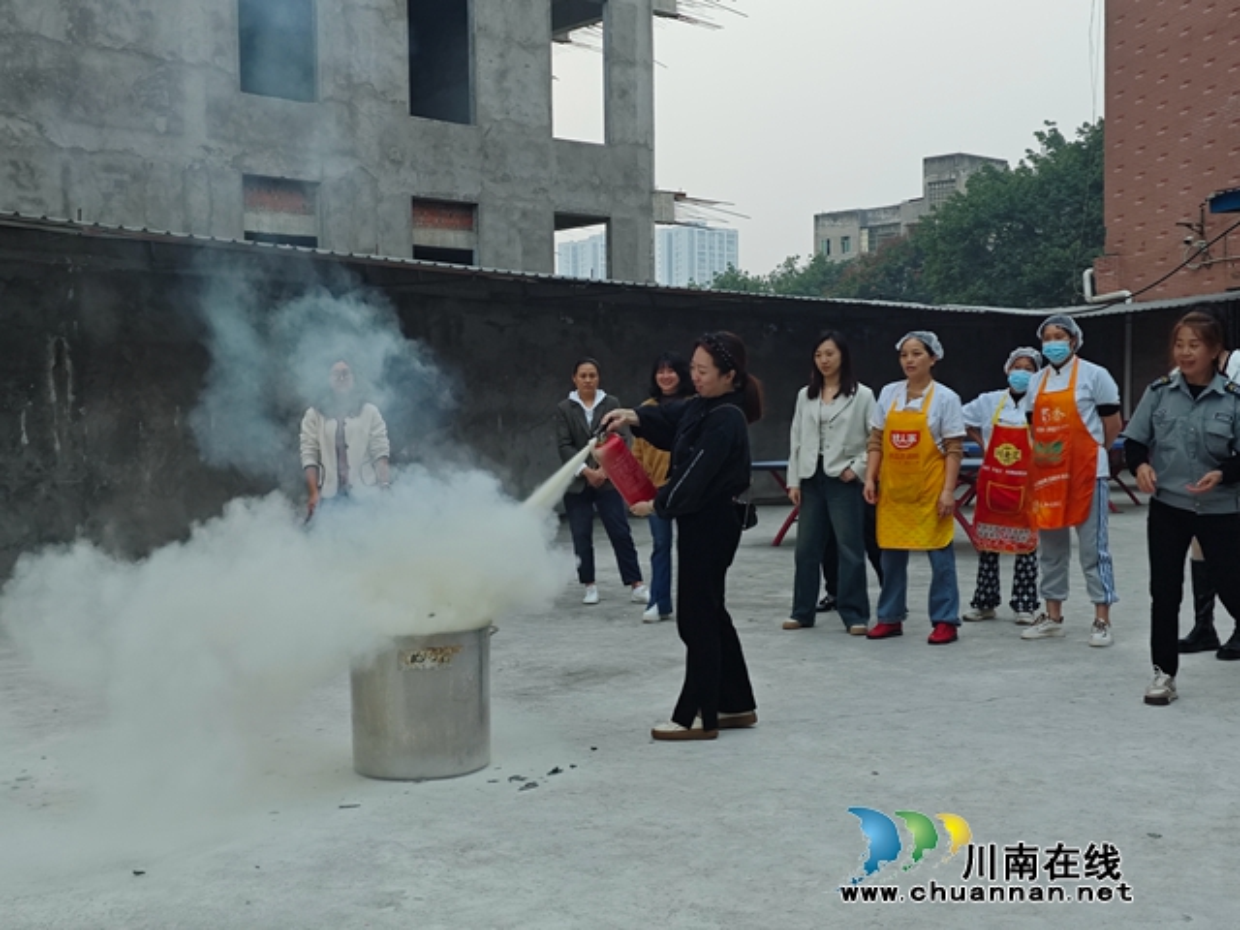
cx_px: 620
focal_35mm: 43
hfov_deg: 43.9
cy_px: 465
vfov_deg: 33.6
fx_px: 1540
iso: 125
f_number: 1.6
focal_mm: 6.55
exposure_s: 1/100
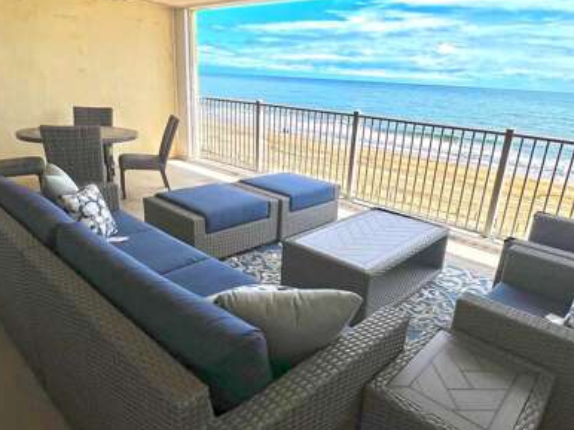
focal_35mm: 23
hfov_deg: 73.9
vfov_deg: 58.8
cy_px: 222
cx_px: 298
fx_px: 381
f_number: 1.8
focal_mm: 1.57
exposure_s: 1/1531
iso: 32
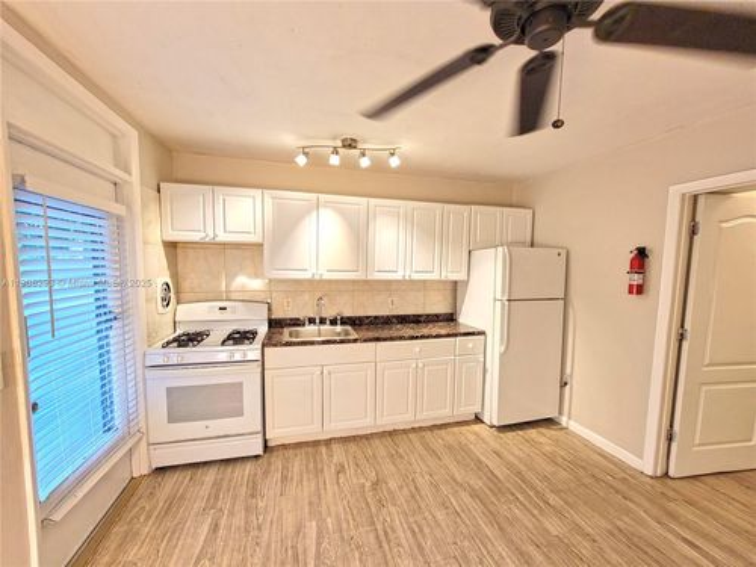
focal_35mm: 13
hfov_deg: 106.2
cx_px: 378
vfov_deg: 89.9
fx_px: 284
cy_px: 284
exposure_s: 1/60
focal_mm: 2.2
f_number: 2.2
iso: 100
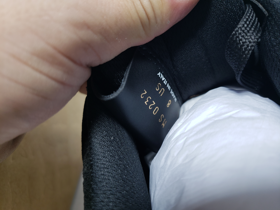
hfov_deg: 67.3
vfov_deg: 53.1
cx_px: 140
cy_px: 105
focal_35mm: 26
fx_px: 210
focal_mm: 4.3
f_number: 1.5
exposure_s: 1/325
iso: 50
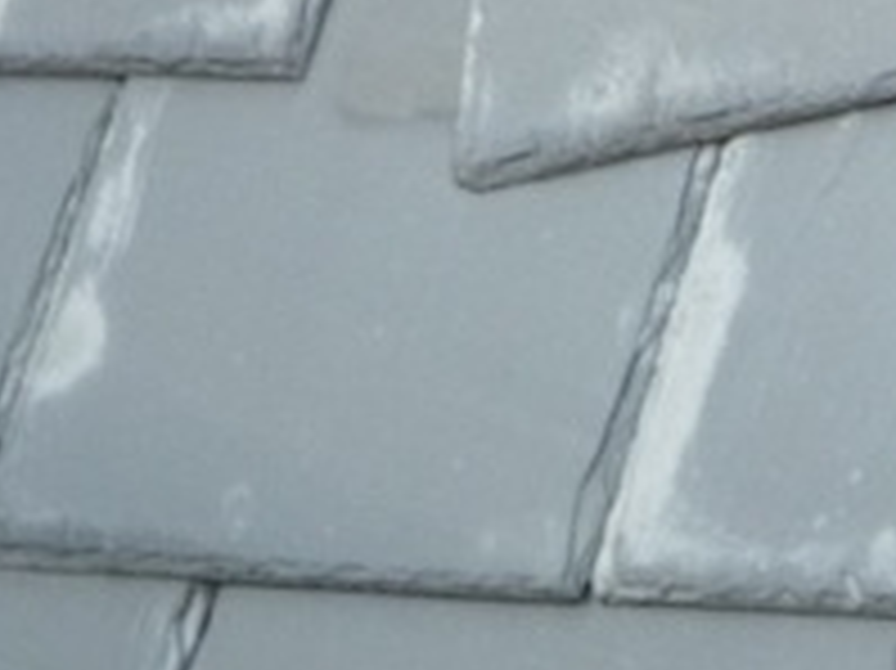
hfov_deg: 6.5
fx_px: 7890
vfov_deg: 4.9
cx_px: 801
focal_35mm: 305
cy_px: -117
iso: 400
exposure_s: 1/125
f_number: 5.7
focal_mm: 18
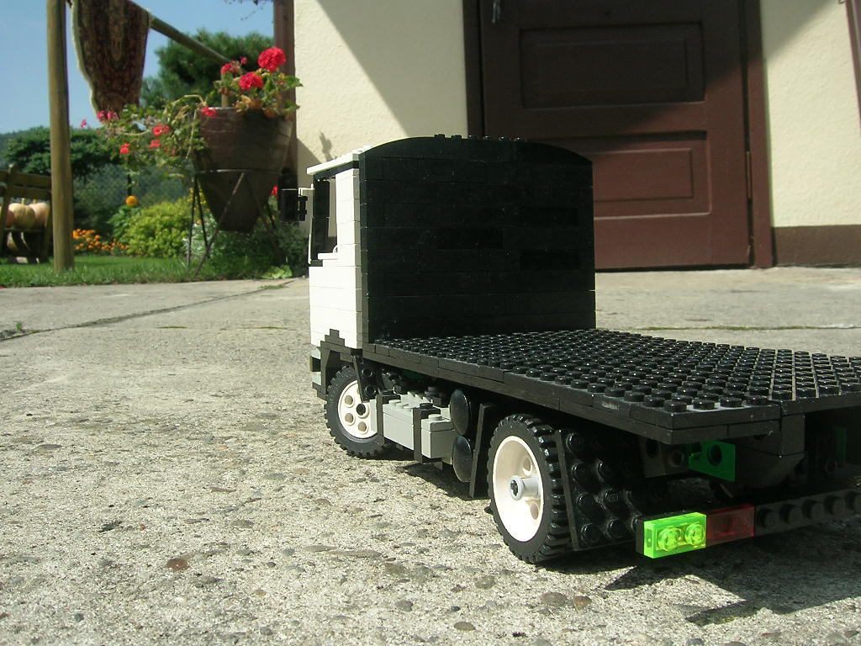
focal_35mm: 35
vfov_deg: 40.7
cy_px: 323
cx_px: 430
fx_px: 871
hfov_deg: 52.6
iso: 50
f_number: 4.8
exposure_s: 1/481
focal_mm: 5.4
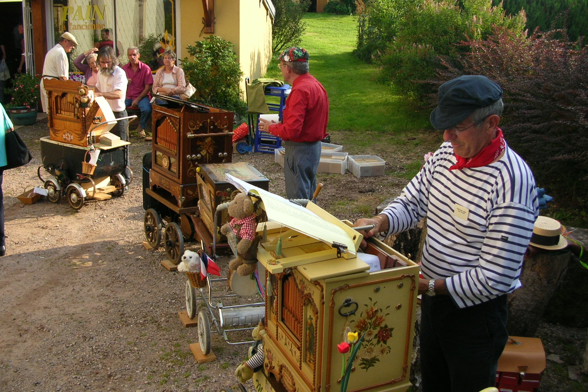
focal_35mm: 37
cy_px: 190
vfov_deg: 35.9
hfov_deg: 51.9
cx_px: 294
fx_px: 604
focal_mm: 5.8
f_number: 2.8
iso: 50
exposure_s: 1/420
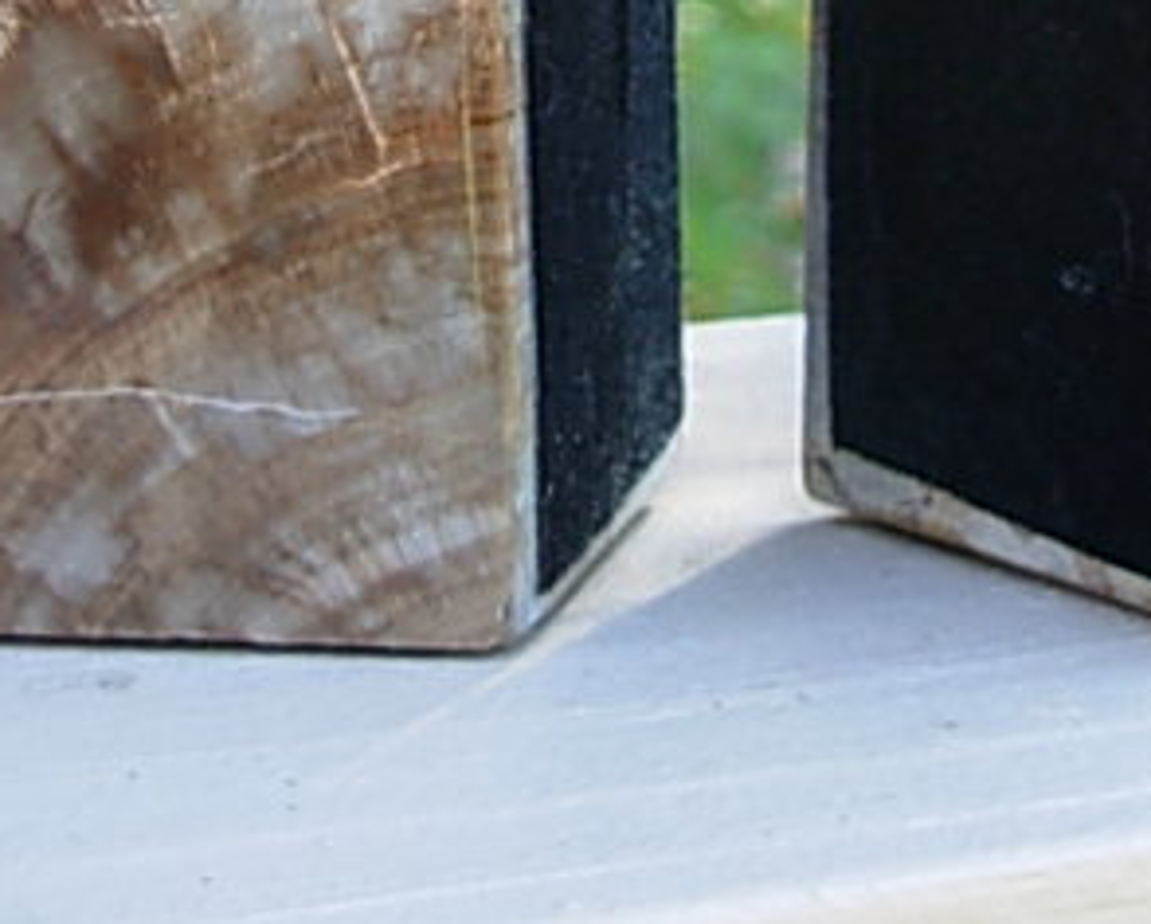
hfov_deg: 14.9
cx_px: 677
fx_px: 4400
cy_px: -313
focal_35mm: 129
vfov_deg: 11.6
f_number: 2.9
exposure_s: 1/67.8
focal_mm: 6.3
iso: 50
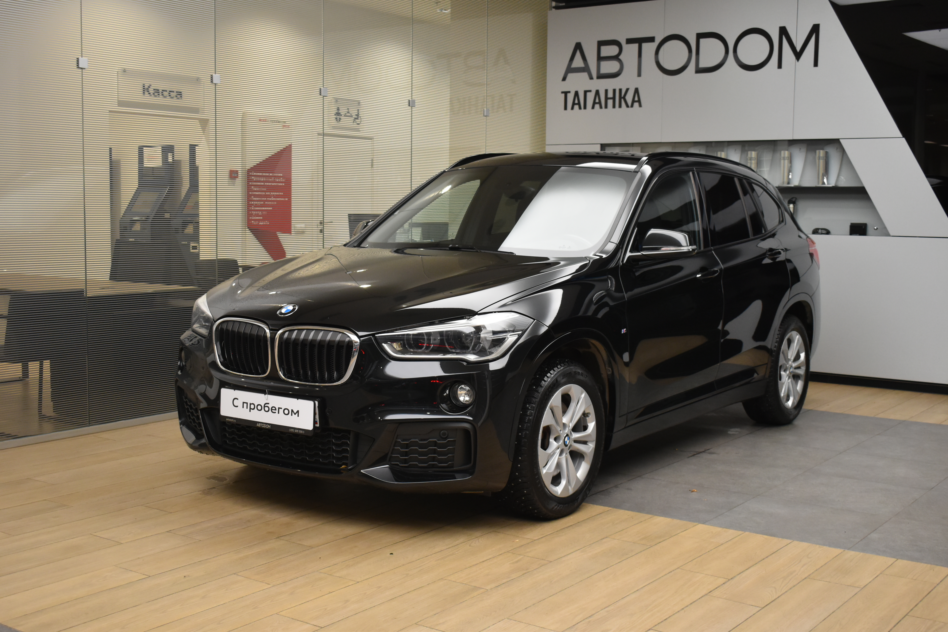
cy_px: 316
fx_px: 1146
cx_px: 474
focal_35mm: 44
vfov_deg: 30.9
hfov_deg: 45.0
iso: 1000
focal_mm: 29
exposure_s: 1/60
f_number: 4.2
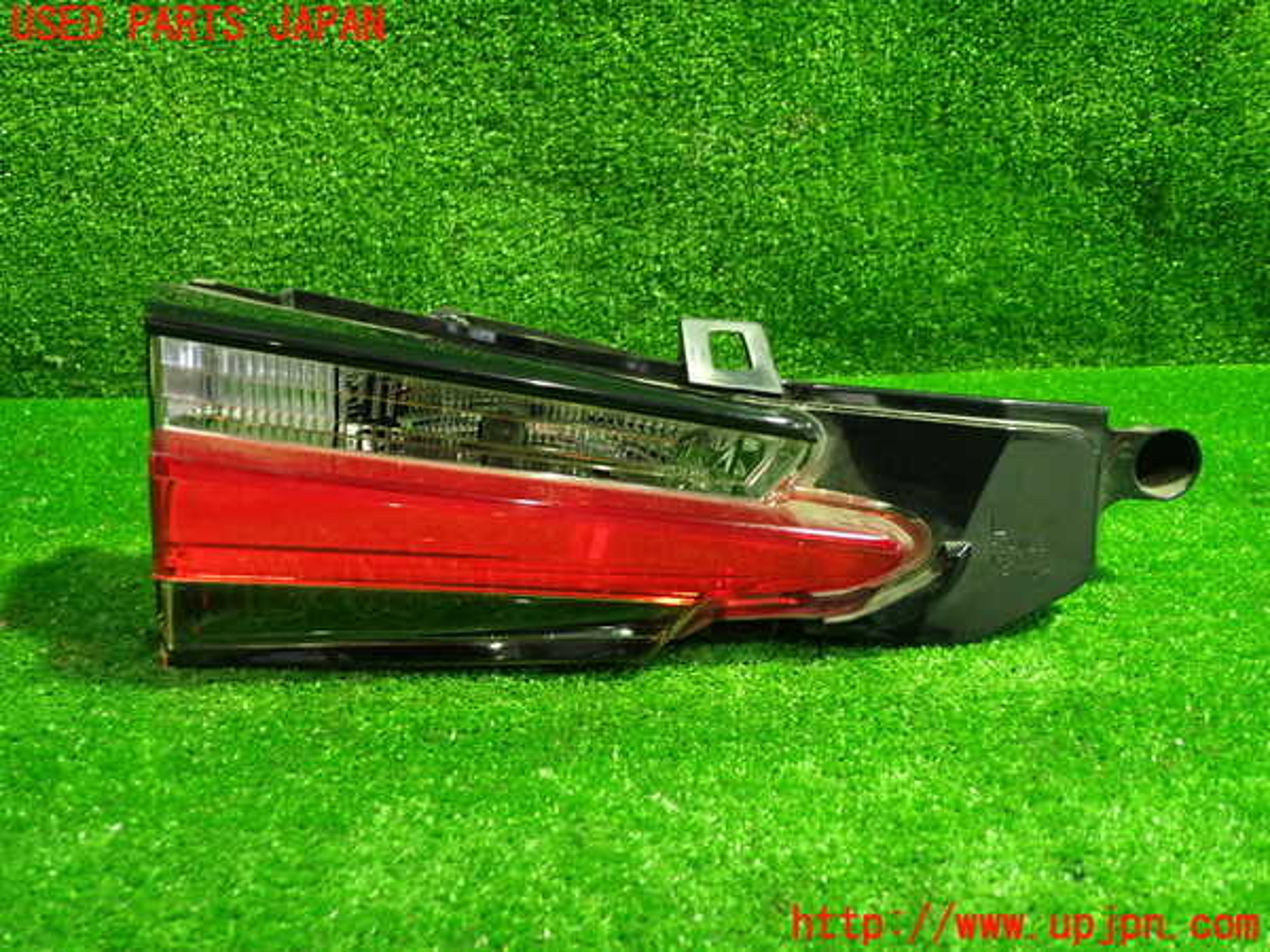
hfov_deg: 60.0
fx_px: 1101
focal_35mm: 30
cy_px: 476
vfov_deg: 46.8
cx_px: 635
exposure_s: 1/30
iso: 500
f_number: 2.3
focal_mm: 5.4
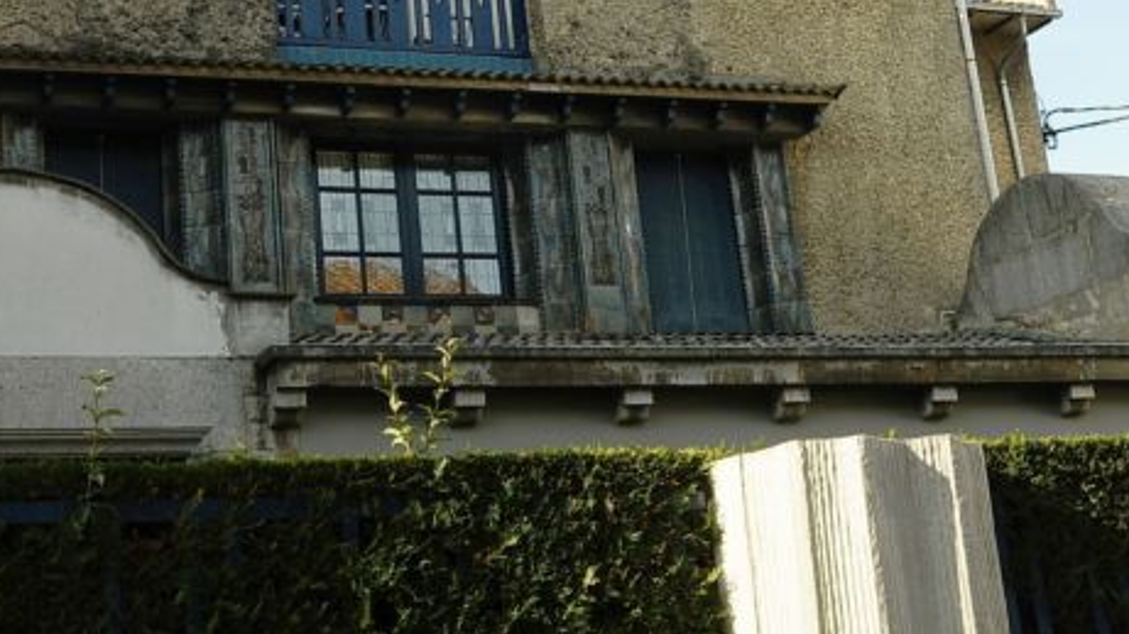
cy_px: 160
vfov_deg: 19.9
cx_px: 336
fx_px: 1796
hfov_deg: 34.4
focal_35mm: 60
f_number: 9
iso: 320
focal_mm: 22
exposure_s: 1/250
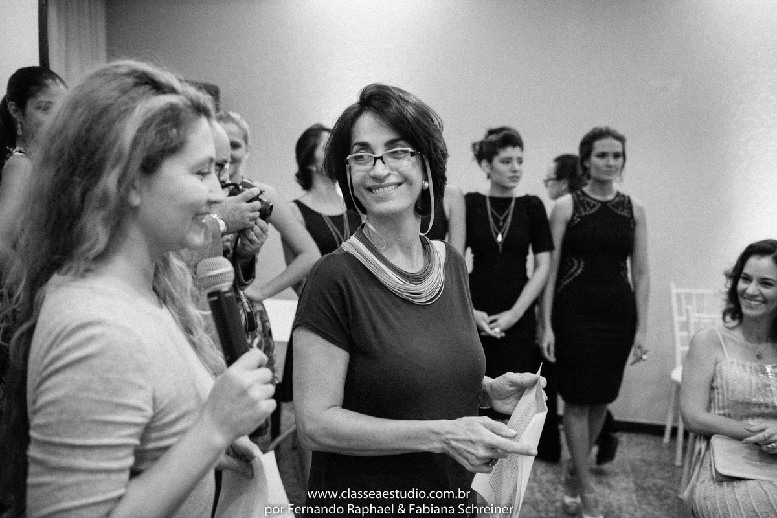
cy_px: 259
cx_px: 388
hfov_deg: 54.4
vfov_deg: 37.9
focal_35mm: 35
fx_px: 755
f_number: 2.8
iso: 5000
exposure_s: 1/250
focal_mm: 35
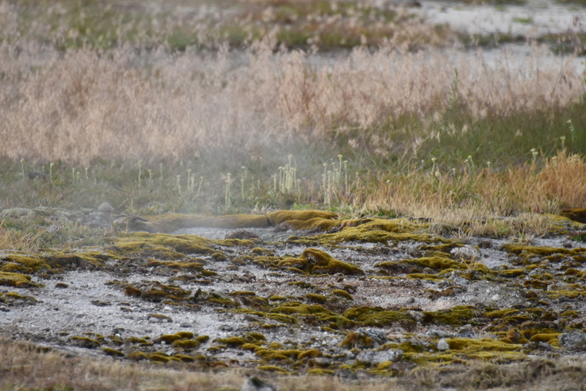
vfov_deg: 2.7
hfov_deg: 4.1
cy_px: 207
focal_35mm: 505
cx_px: 247
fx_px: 8221
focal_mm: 300
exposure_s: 1/640
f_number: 5.6
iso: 1400
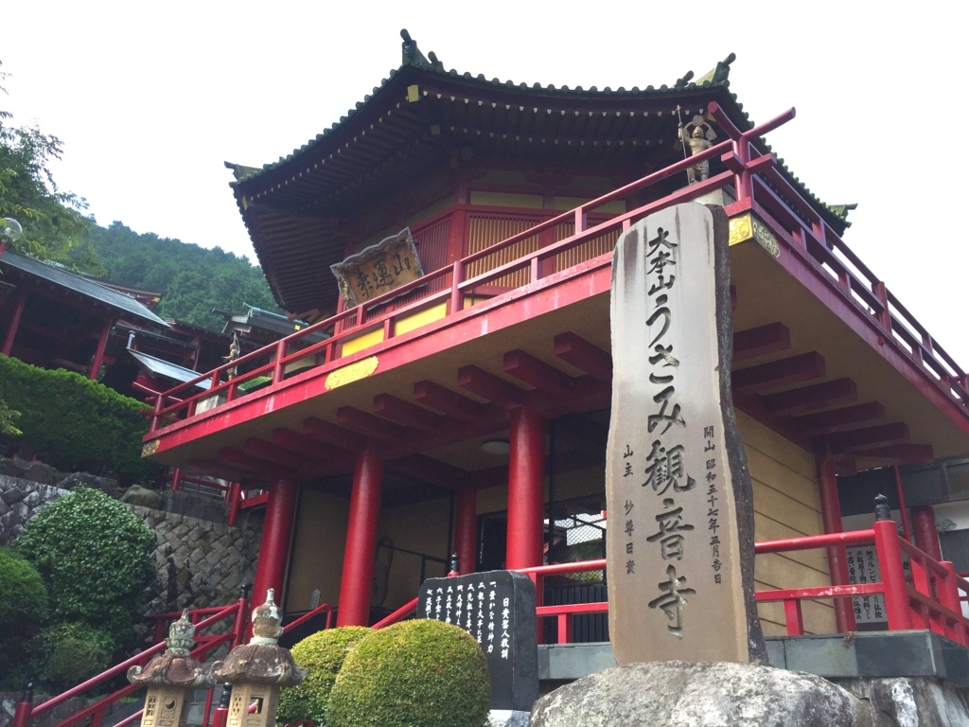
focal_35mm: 29
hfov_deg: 61.7
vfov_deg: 48.2
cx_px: 484
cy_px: 364
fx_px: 812
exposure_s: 1/1163
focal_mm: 4.15
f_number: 2.2
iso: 32
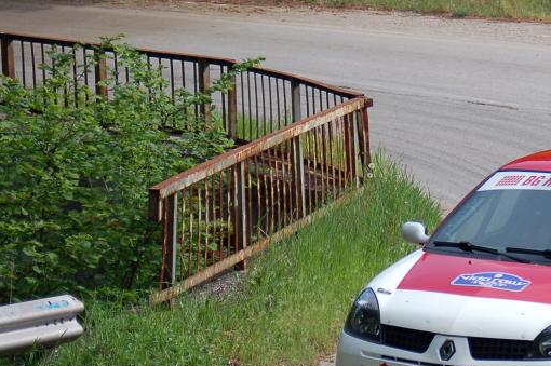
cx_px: 534
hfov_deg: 9.7
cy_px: 255
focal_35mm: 211
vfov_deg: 6.5
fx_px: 3226
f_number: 5.3
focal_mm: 70
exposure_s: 1/1000
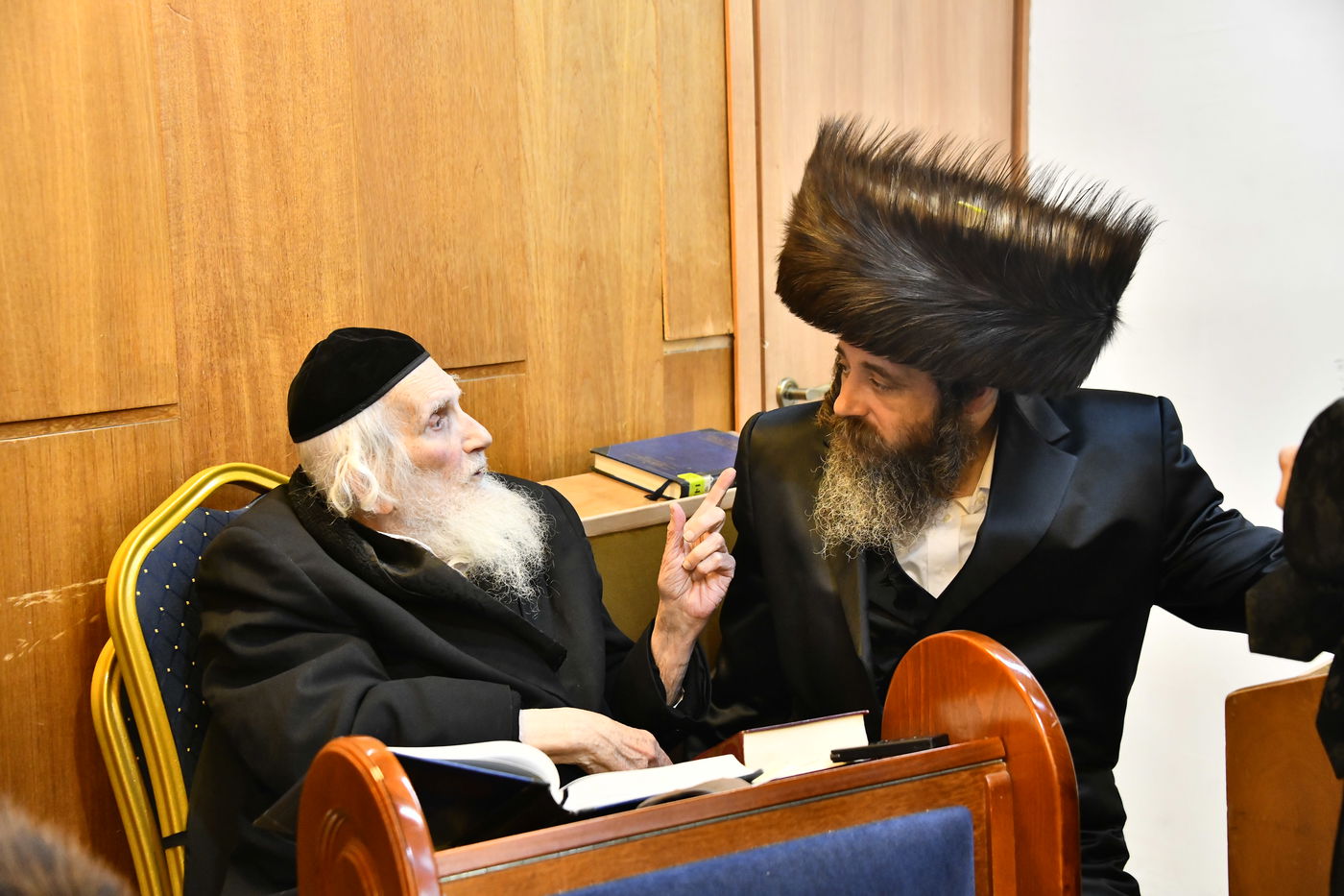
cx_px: 672
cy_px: 448
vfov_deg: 24.2
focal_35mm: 56
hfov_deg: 35.6
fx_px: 2090
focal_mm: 56
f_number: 5.6
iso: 2500
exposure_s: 1/125
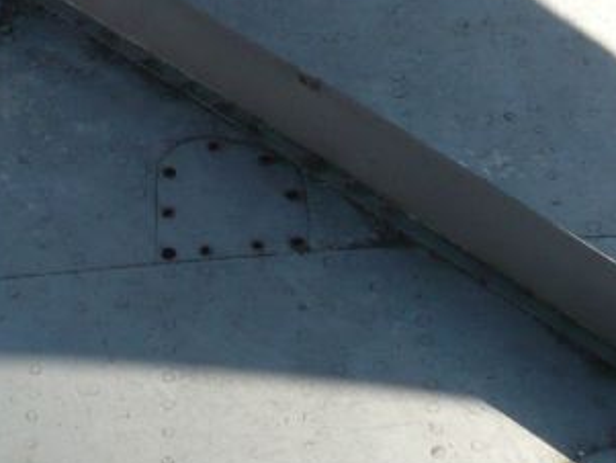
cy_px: -33
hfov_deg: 16.4
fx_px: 2118
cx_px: 78
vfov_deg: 12.3
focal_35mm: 119
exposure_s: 1/500
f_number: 8
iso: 100
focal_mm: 5.8
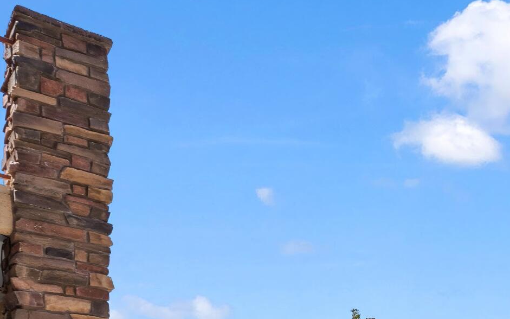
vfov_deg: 21.6
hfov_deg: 32.3
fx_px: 745
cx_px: 587
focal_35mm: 54
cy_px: 423
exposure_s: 1/320
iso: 400
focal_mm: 16.5
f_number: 8
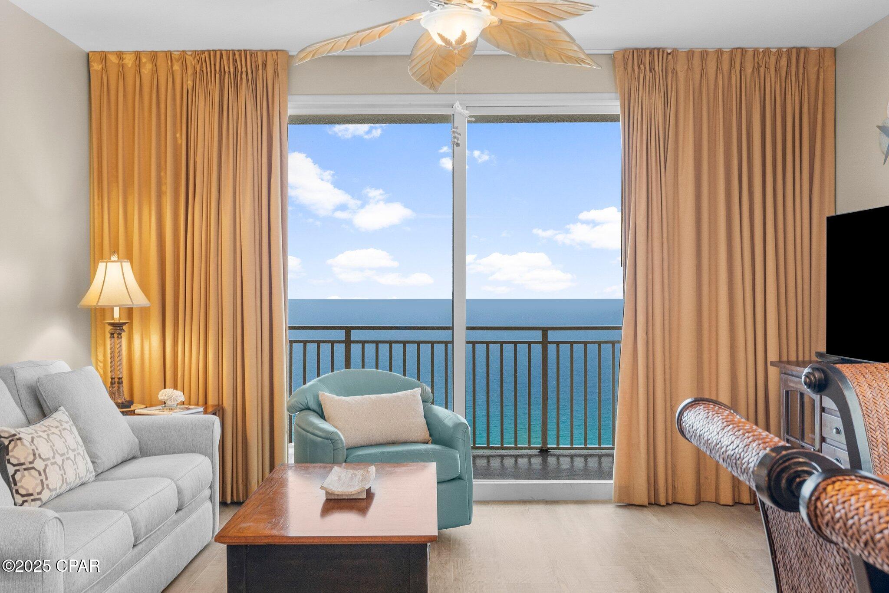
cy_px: 296
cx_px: 444
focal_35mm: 36
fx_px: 889
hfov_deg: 53.1
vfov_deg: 36.9
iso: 500
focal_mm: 24
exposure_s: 1/4
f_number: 8
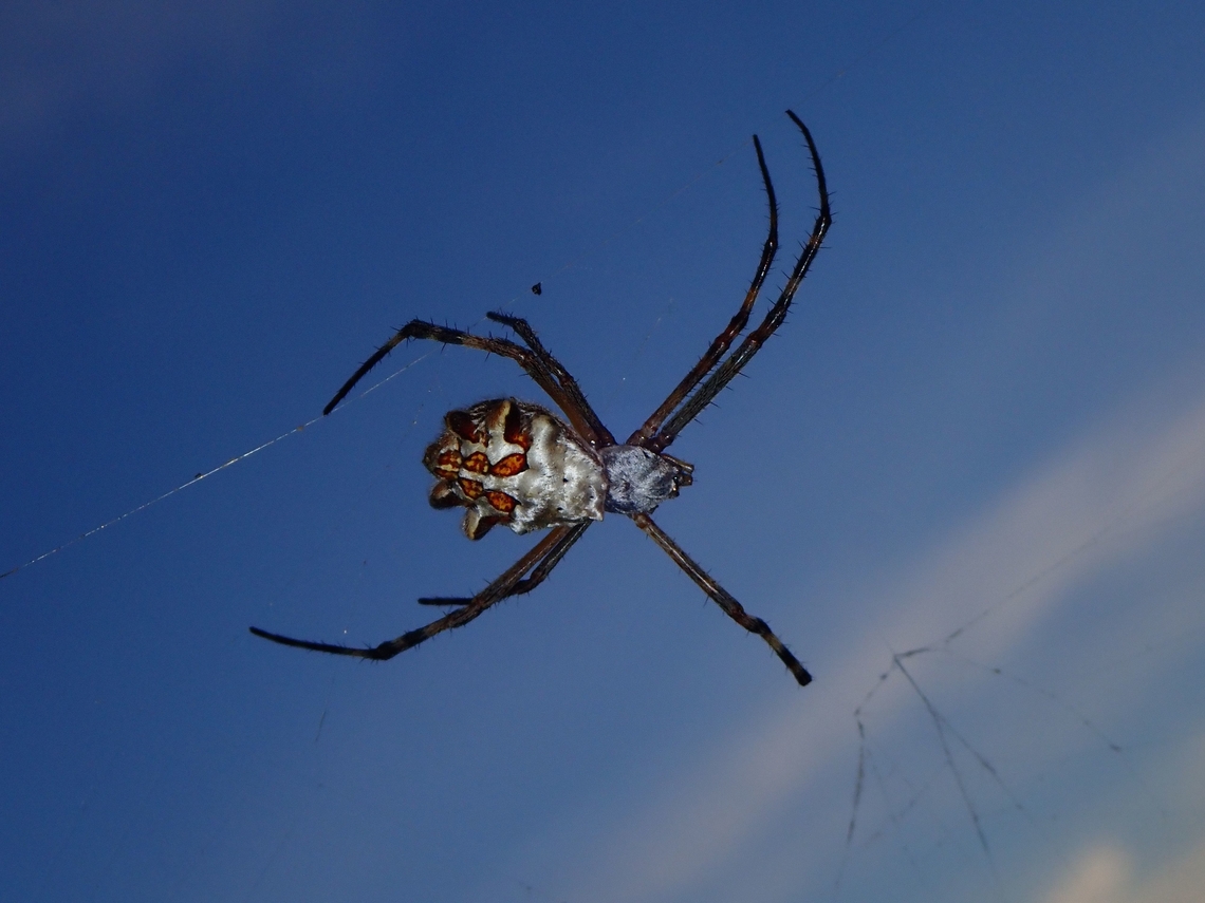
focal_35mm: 100
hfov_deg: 19.6
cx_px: 602
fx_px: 3481
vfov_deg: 14.8
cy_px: 452
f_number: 6.3
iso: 200
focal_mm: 18
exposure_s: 1/320
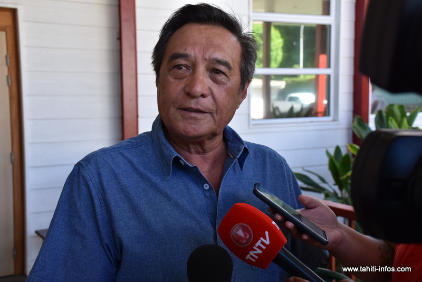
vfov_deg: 25.8
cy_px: 141
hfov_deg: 37.8
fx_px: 616
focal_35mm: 52
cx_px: 211
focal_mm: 35
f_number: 7.1
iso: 400
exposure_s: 1/160
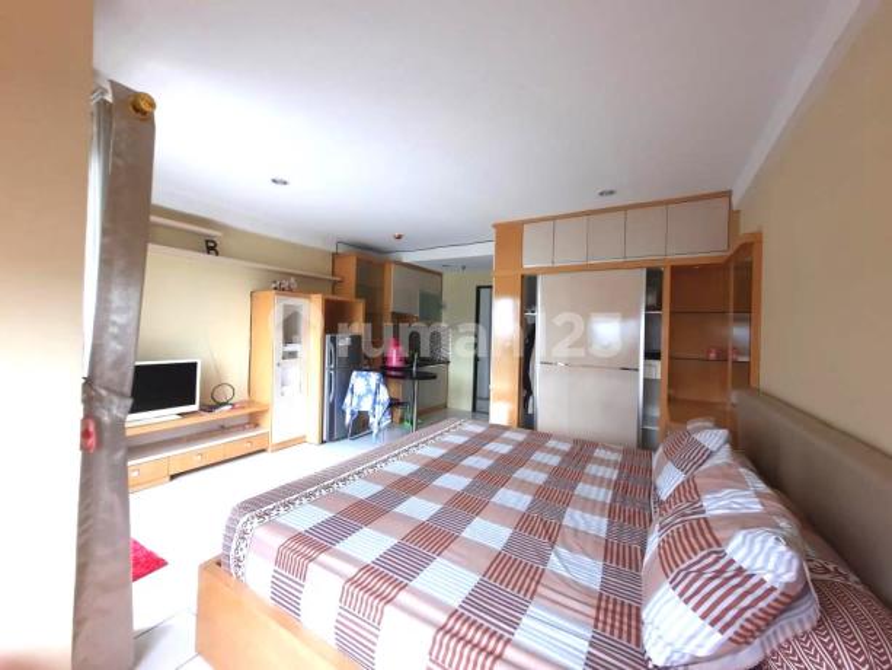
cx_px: 446
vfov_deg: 89.9
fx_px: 335
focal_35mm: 13
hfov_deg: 106.2
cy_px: 335
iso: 50
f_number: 2.2
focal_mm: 1.74
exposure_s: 1/50
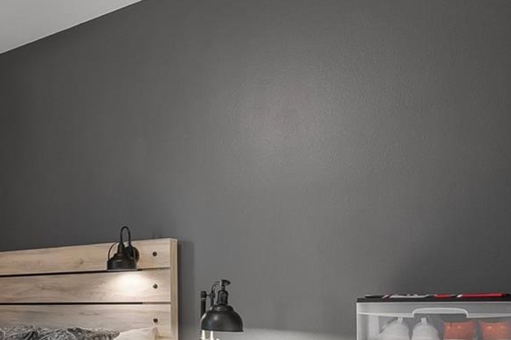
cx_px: -68
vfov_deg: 31.0
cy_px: 310
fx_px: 582
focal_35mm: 41
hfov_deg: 38.2
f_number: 9
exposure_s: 1
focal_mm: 10
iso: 320
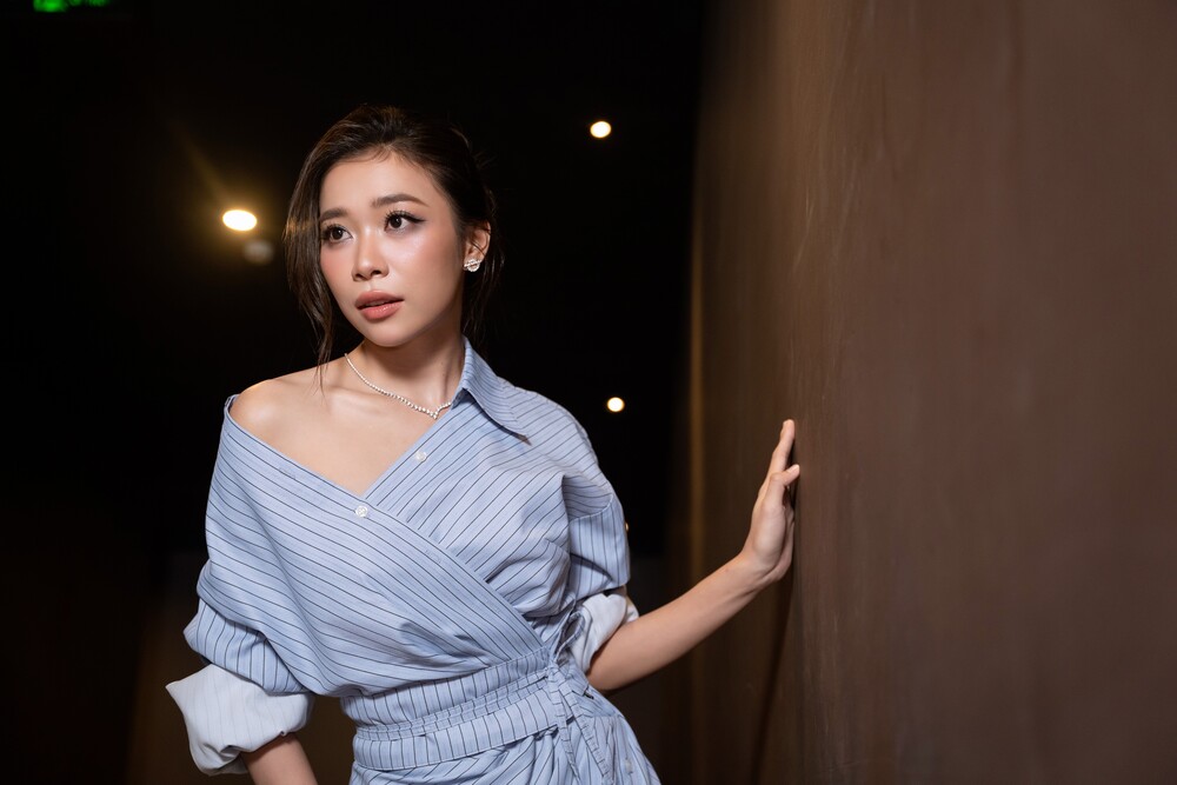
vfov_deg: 29.4
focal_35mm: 46
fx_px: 1494
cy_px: 392
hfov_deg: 43.0
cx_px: 588
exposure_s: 1/160
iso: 1000
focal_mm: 45.7
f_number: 3.2
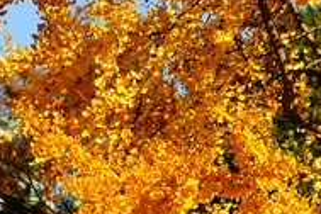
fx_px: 4342
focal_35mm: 487
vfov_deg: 2.8
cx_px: 107
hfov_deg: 4.2
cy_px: 50
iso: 100
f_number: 6.7
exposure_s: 1/350
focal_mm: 230
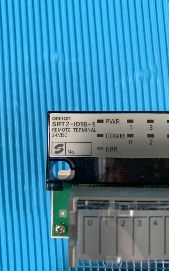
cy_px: 137
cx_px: 75
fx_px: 206
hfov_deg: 44.4
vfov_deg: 66.5
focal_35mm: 28
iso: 200
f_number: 1.8
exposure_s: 1/60
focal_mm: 4.25
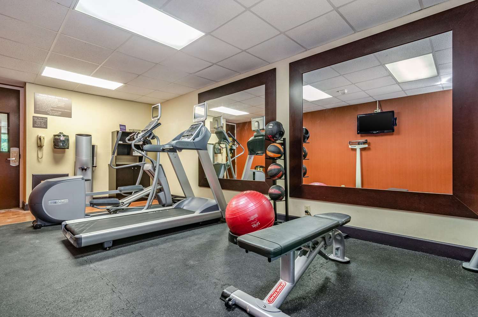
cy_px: 158
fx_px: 219
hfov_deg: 95.1
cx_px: 239
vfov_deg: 71.8
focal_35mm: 16
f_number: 9
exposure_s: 1/8
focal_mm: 11
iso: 400
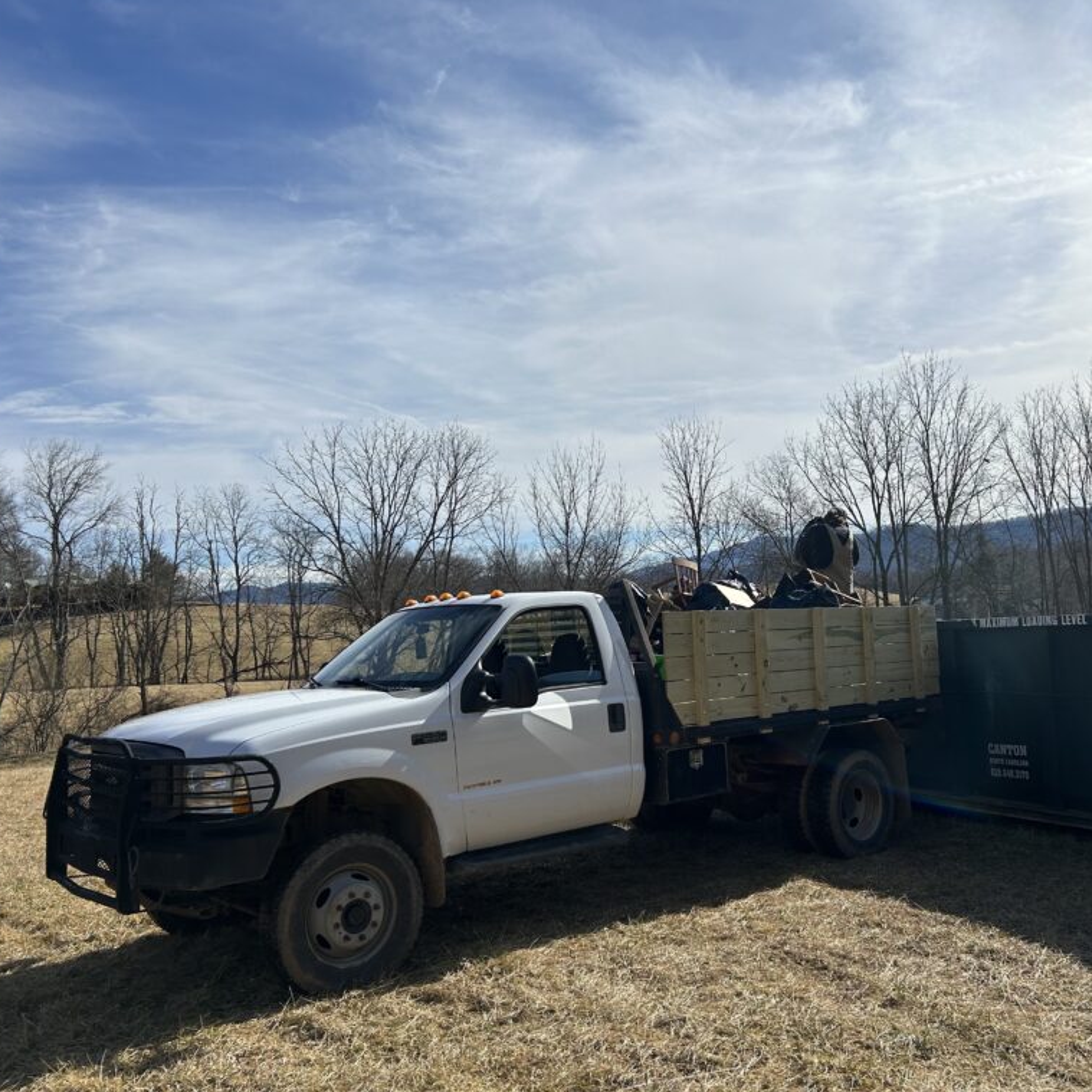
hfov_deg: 52.2
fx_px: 1106
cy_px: 541
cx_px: 646
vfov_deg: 52.5
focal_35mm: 31
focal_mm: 5.7
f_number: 1.5
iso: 50
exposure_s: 1/10309
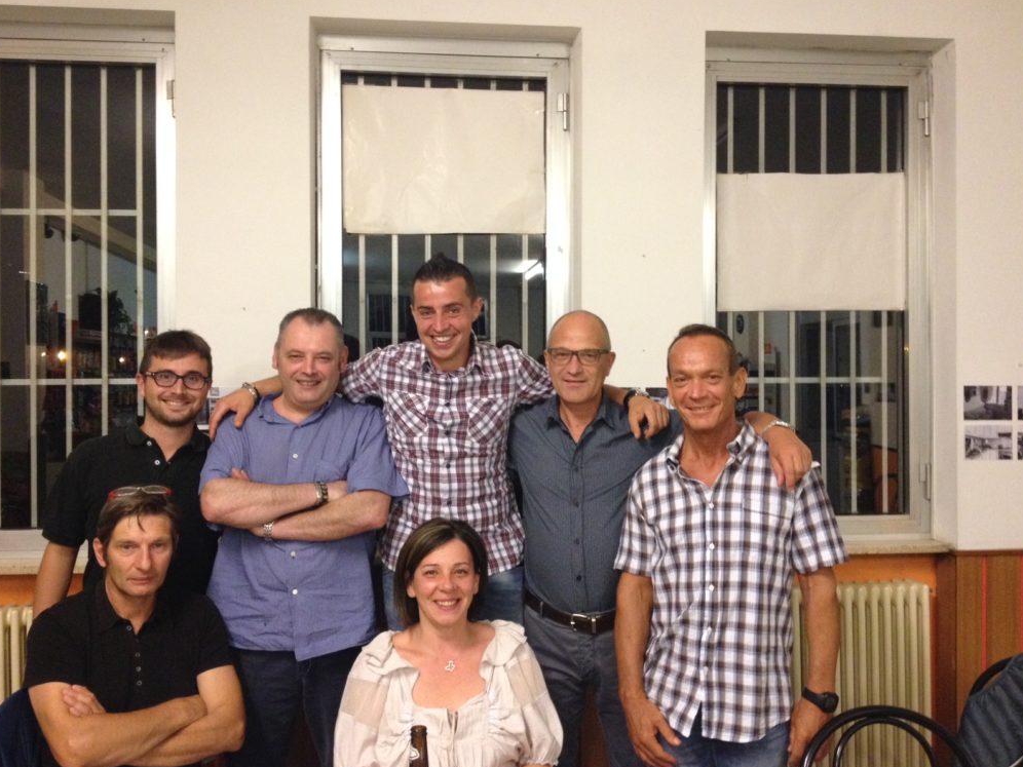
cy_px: 388
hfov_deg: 51.4
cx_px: 512
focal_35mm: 36
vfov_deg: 39.7
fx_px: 1064
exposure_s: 1/20
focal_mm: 4.28
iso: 320
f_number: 2.4
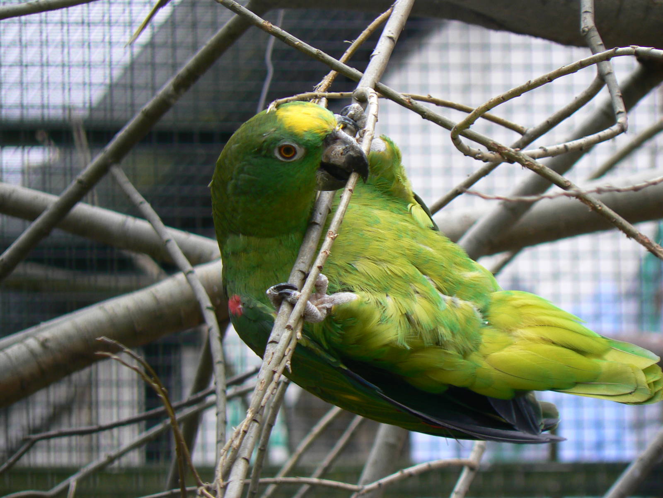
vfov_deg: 5.1
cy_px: 249
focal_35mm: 292
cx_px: 332
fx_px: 5593
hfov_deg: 6.8
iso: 80
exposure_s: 1/50
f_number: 4
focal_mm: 48.6
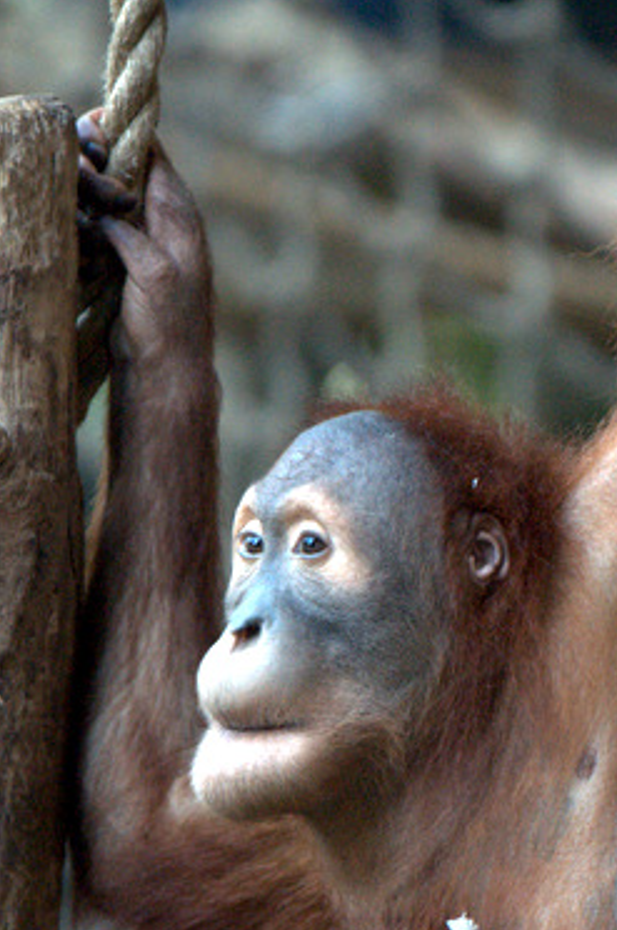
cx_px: 346
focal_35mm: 516
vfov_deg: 4.0
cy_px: 722
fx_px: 13302
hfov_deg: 2.7
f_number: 2.8
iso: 1600
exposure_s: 1/320
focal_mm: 200
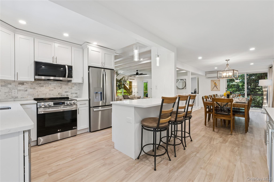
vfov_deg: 77.3
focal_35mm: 15
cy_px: 91
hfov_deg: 100.4
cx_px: 137
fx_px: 114
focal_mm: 15
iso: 640
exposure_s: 1/13
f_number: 14
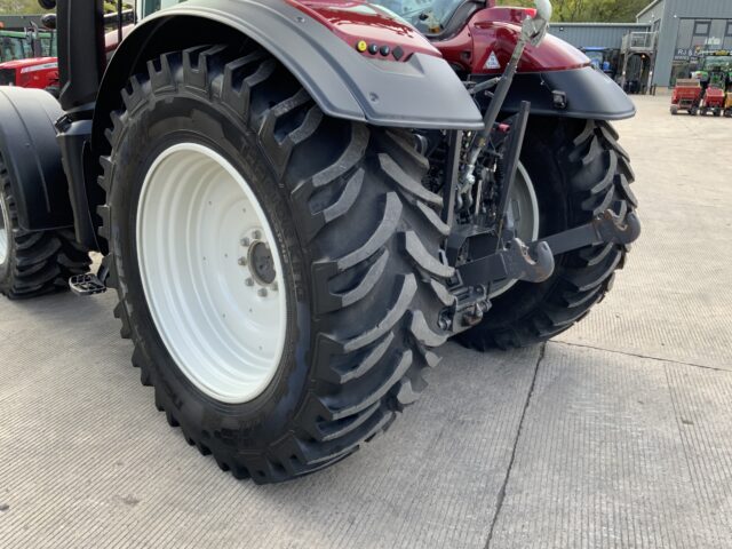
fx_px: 613
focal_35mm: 29
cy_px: 274
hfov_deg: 61.7
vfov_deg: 48.2
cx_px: 366
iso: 20
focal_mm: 3
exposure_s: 1/122
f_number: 1.8
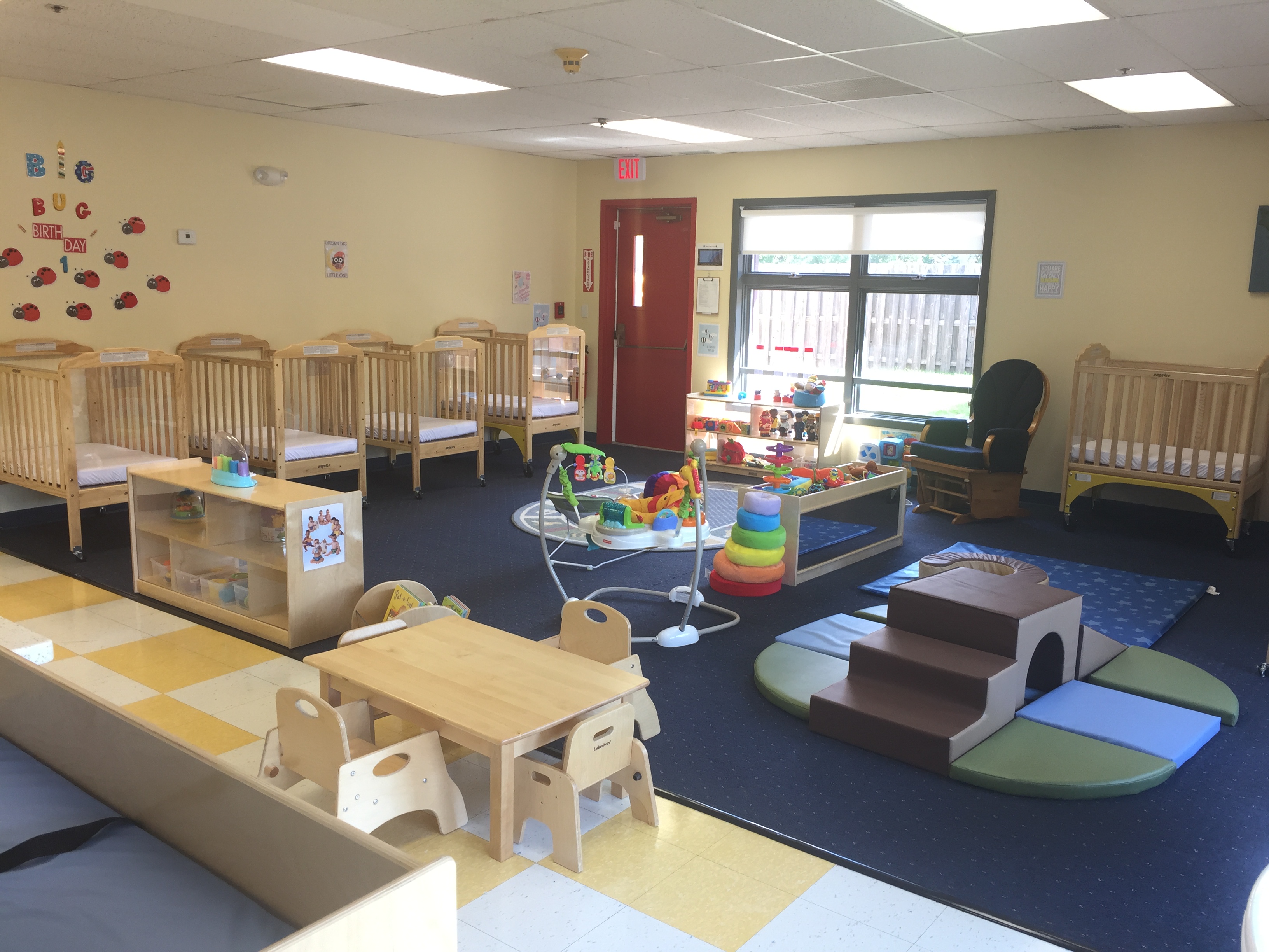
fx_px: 1063
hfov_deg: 61.7
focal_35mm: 29
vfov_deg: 48.2
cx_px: 634
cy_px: 476
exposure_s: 1/30
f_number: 2.2
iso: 40
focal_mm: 4.15
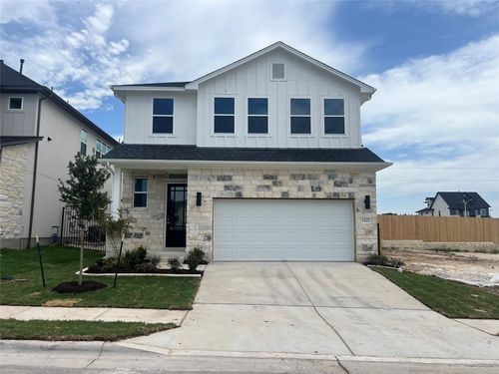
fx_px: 375
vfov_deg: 53.1
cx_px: 250
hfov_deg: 67.3
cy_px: 187
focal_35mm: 26
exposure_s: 1/6211
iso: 50
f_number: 1.5
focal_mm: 5.7
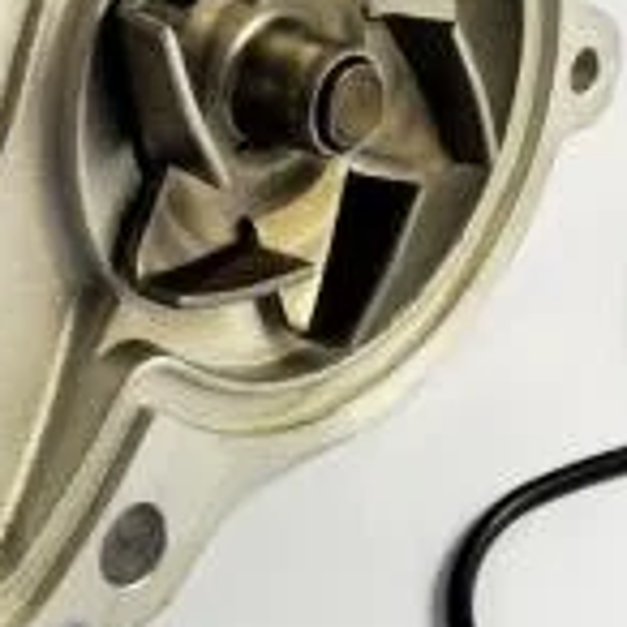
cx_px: 451
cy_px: 202
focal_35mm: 121
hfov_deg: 14.4
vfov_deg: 14.4
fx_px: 2480
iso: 100
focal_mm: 30
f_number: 11
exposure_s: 1/13
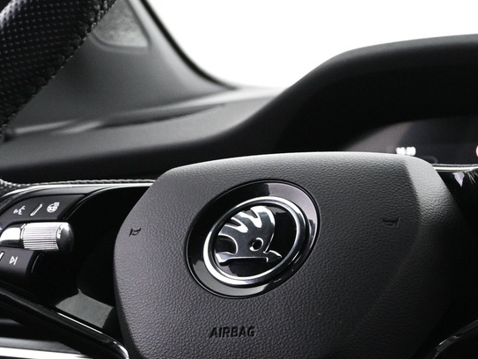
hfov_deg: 15.0
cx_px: 264
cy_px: 246
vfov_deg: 11.3
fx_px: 1812
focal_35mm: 131
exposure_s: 1/20
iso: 1600
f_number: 4.8
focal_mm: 30.5
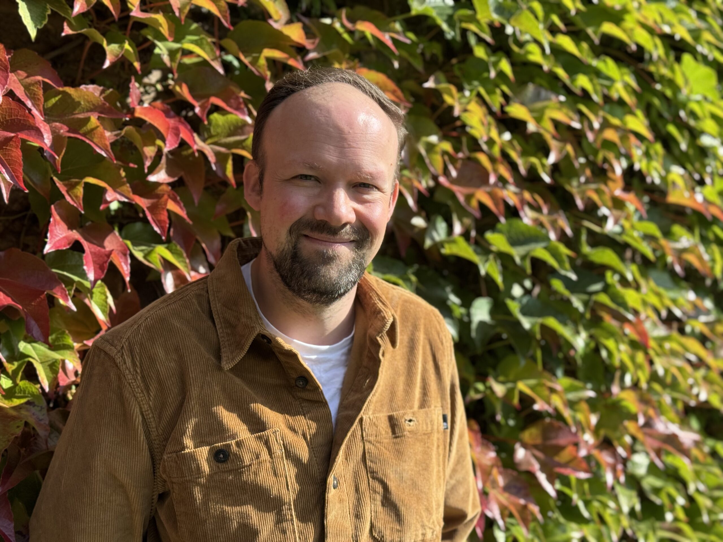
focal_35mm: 48
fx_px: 1003
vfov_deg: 30.3
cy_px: 271
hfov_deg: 39.7
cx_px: 362
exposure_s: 1/2110
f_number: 1.78
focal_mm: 6.76
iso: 64
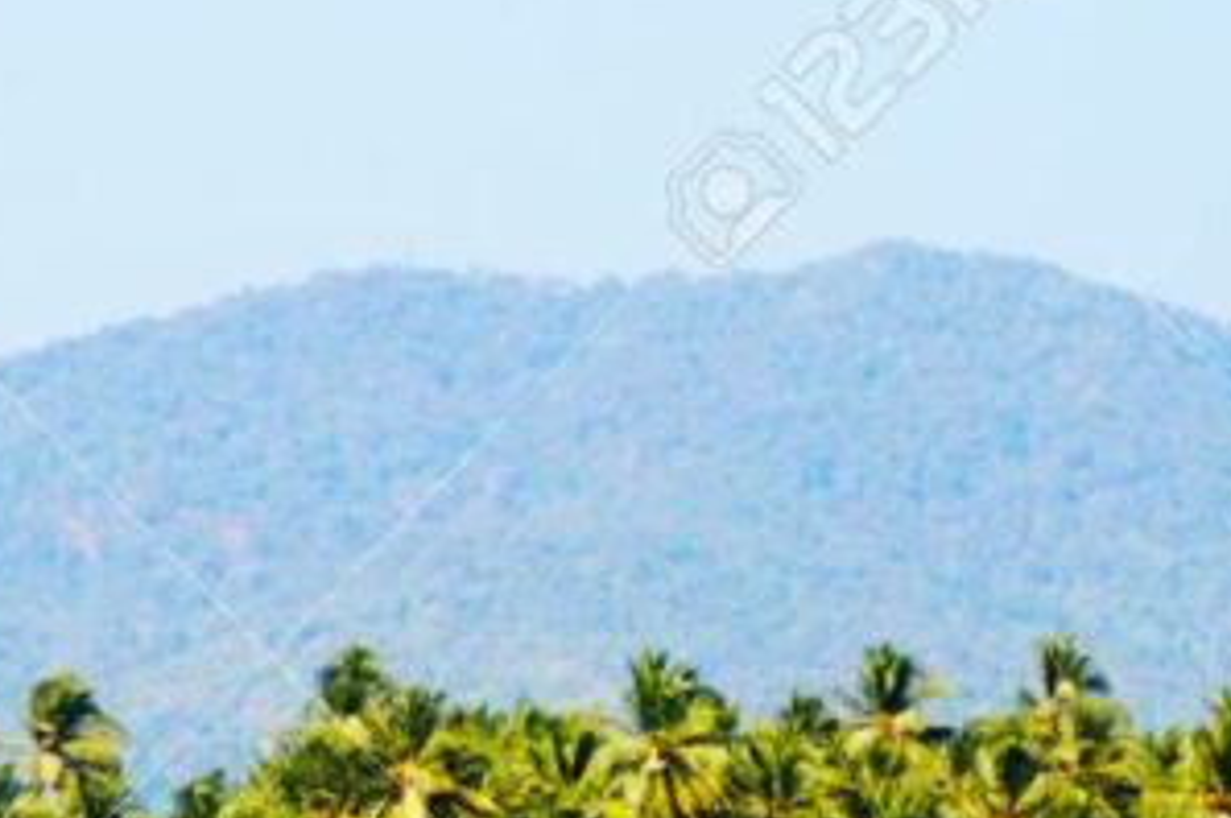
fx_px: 12330
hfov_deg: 5.7
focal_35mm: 361
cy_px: 1113
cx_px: 269
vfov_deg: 3.8
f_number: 4
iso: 100
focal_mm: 70
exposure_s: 1/1000
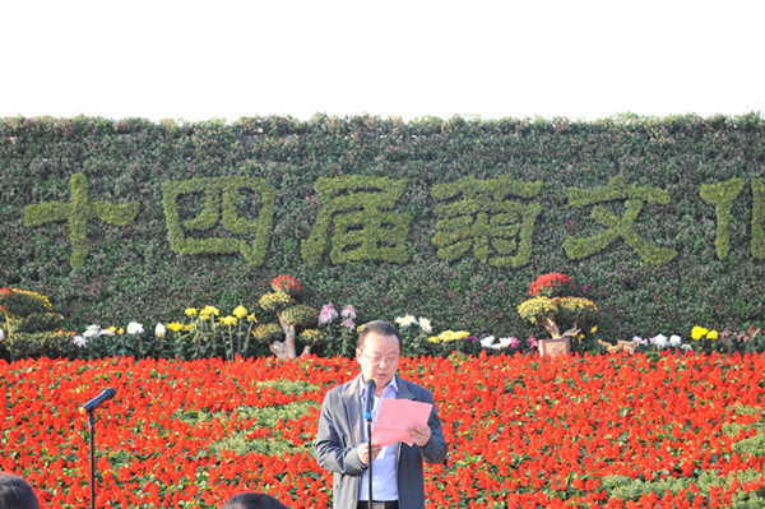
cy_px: 254
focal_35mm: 70
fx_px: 1486
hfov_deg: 28.9
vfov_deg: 19.4
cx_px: 382
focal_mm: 70
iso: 250
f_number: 4.5
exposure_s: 1/200
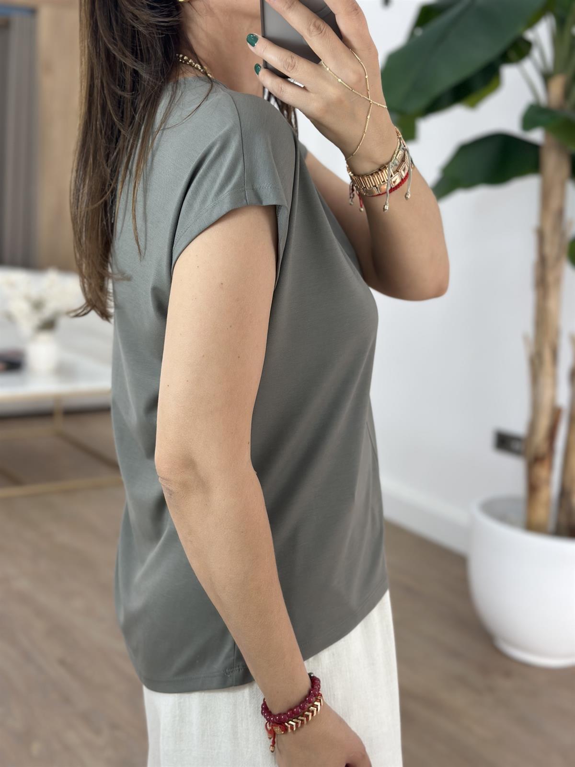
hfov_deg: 30.3
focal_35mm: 48
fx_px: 1063
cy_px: 384
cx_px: 288
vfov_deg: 39.7
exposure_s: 1/208
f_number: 1.78
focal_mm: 6.86
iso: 80
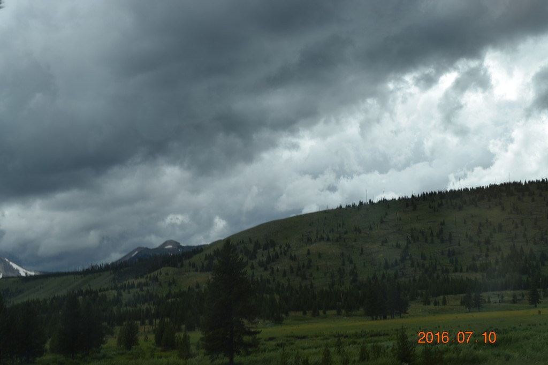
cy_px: 182
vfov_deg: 25.0
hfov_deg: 36.9
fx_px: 822
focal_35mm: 54
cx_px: 274
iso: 100
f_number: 9
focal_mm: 36
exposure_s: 1/200
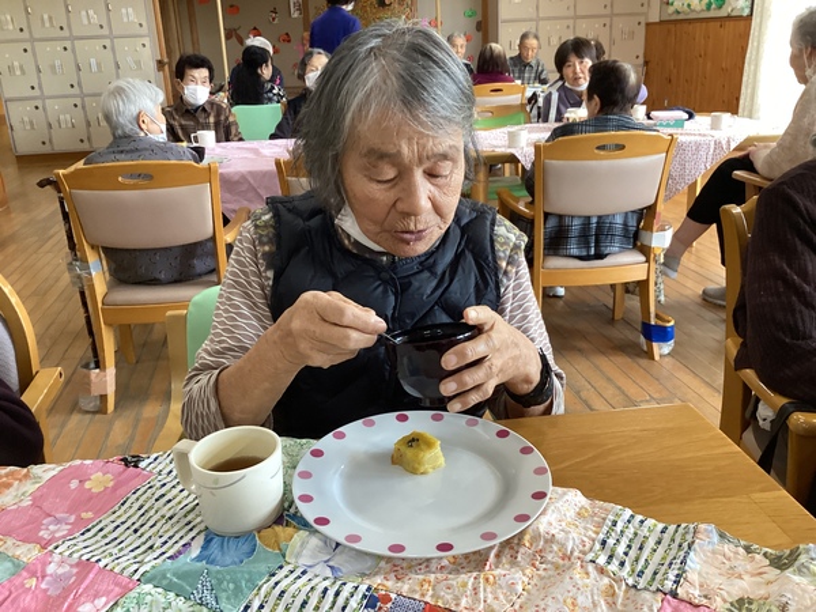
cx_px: 408
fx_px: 731
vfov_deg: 45.4
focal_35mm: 31
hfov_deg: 58.4
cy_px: 306
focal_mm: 3.3
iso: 250
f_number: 2.4
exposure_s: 1/60
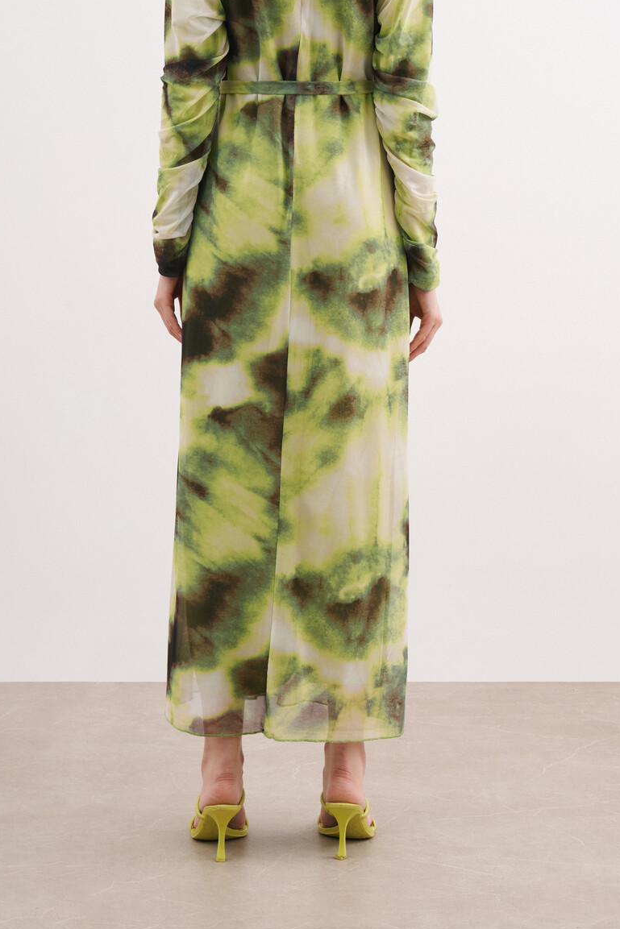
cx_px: 320
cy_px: 239
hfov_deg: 15.4
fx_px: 2298
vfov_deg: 22.7
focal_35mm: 89
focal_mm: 57
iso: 400
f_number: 11
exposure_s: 1/160
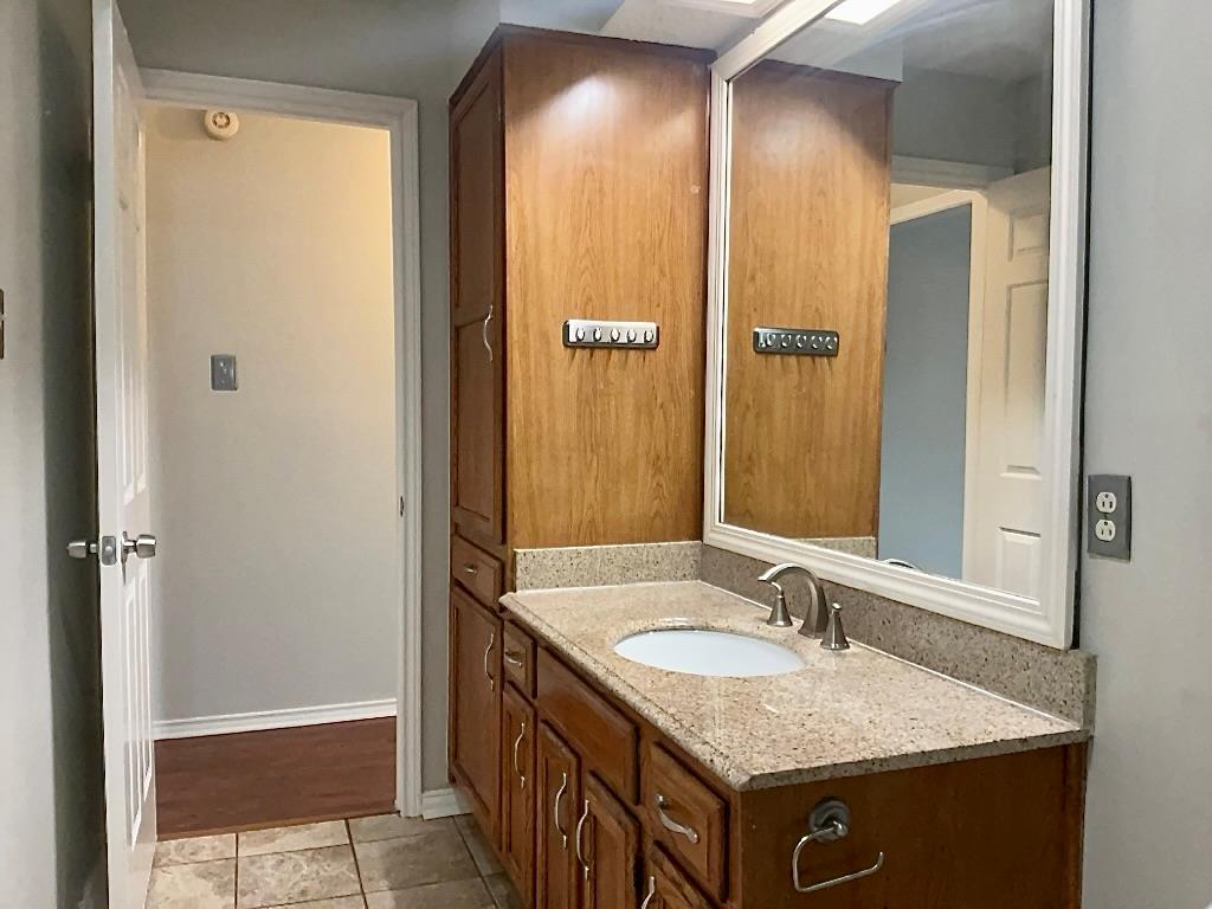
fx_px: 945
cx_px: 606
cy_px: 454
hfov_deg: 65.3
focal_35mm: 27
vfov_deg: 51.4
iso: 200
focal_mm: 3
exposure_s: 1/60
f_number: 1.8
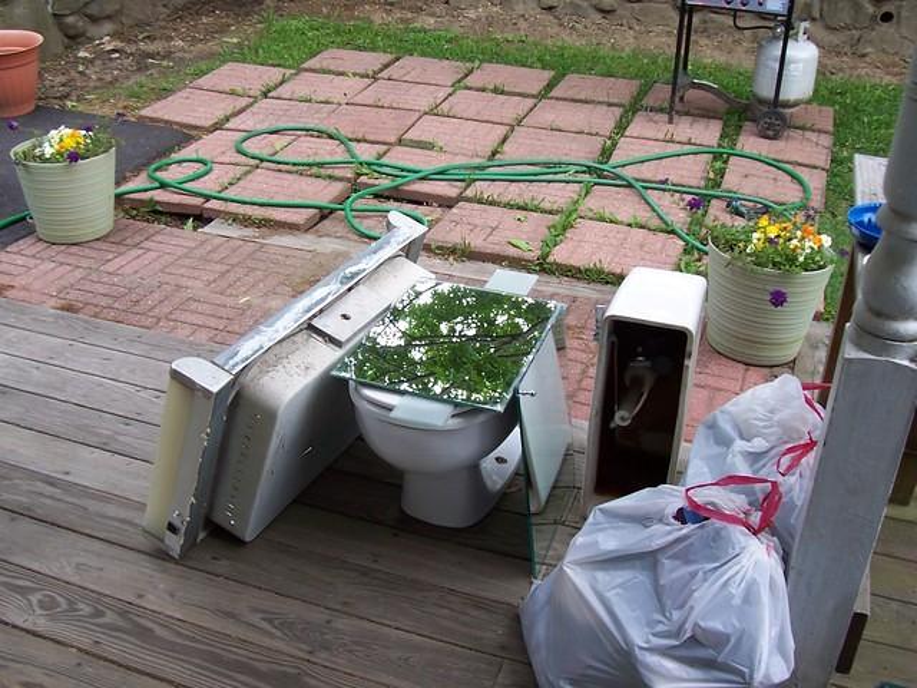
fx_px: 980
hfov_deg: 50.1
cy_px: 344
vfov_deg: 38.7
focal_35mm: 37
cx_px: 458
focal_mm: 5.6
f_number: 2.8
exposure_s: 1/125
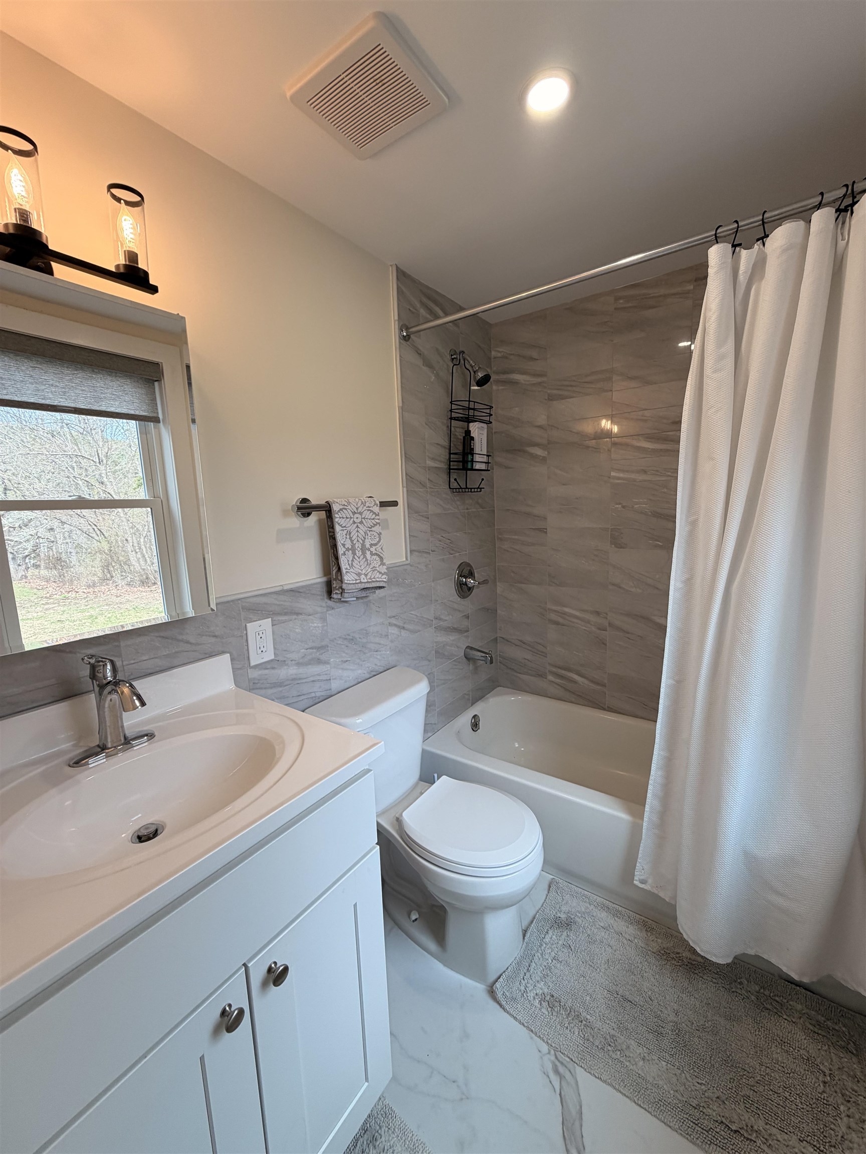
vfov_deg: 102.1
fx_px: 467
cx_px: 433
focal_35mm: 14
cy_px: 577
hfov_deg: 85.7
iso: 80
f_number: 2.2
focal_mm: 2.22
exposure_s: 1/120
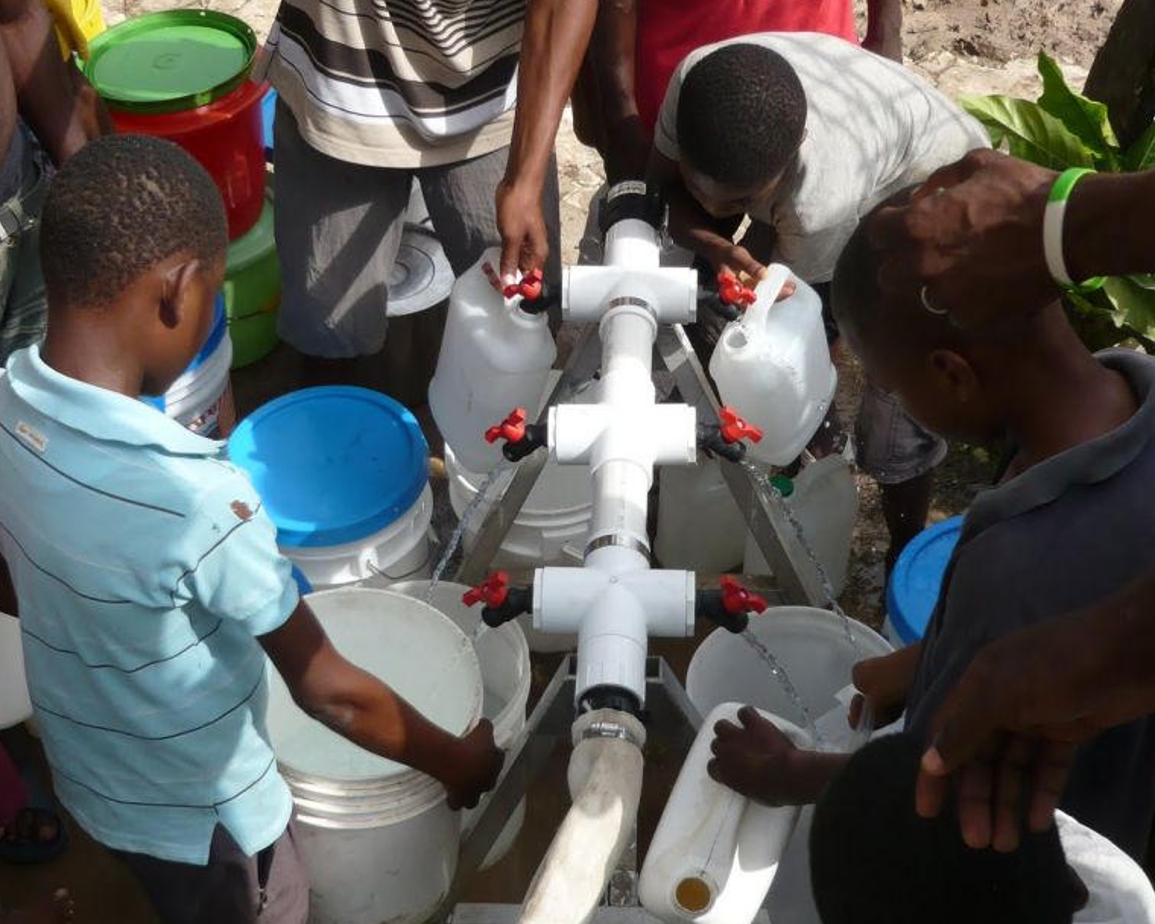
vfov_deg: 30.3
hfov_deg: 37.3
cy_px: 465
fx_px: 1709
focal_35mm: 50
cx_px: 573
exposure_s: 1/800
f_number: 3.2
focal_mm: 6.2
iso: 100
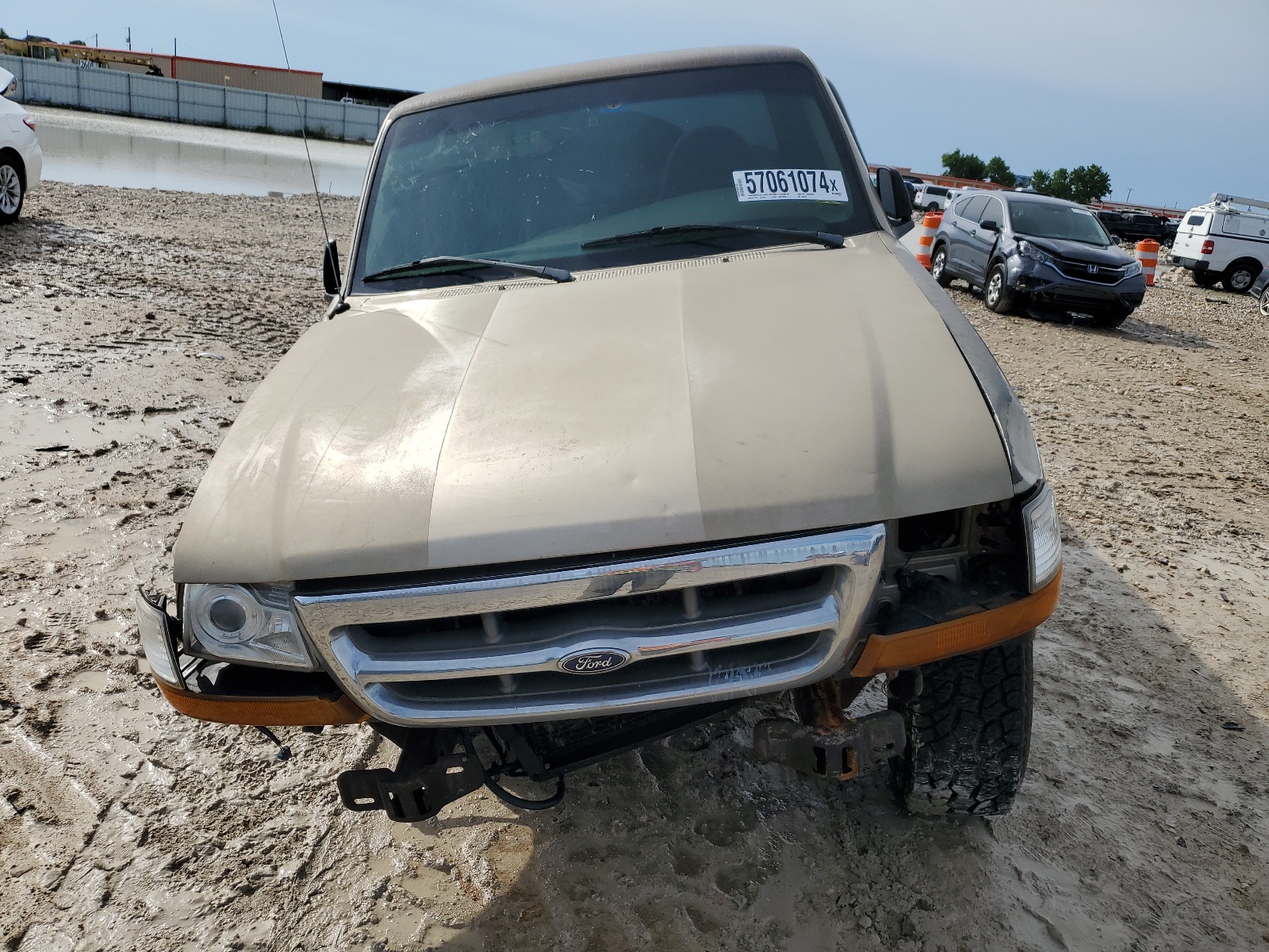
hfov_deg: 67.3
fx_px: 953
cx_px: 634
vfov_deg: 53.1
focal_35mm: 26
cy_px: 476
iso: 50
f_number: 1.5
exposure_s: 1/5000
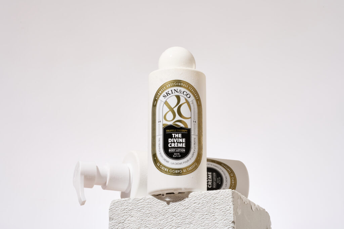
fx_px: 1003
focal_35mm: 105
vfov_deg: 13.0
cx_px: 172
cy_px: 114
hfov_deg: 19.5
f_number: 25
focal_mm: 105
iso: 100
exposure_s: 1/160
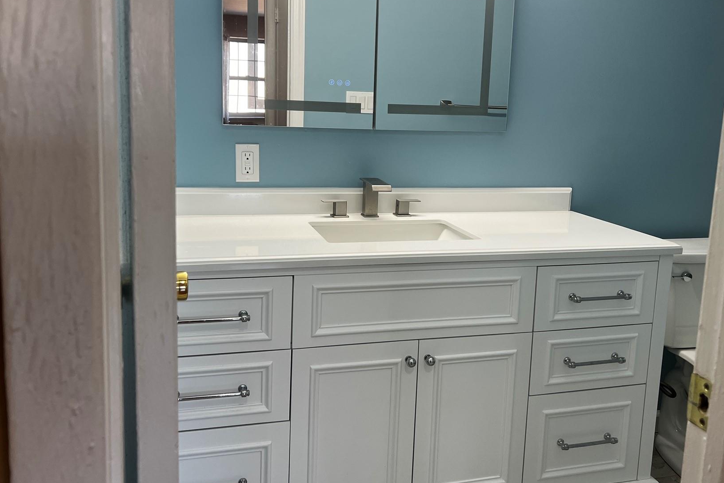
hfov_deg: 55.7
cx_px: 390
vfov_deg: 38.8
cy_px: 207
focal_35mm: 34
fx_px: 684
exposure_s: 1/120
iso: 100
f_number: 1.5
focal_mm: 5.7
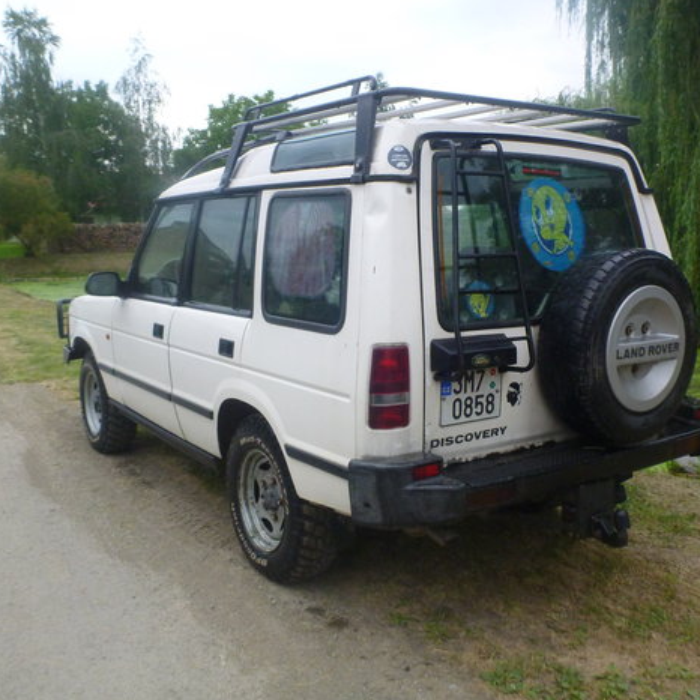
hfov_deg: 48.4
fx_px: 778
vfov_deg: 48.4
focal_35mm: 34
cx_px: 376
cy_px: 344
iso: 320
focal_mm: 4.9
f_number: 3.3
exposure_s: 1/60
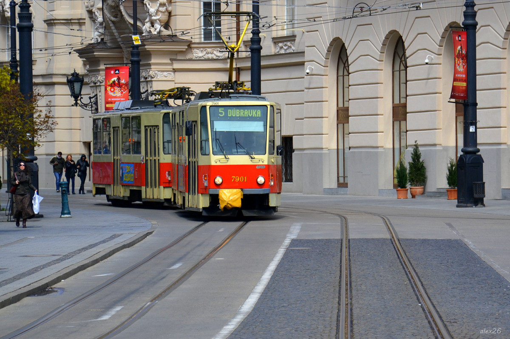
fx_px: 2229
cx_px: 255
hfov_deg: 13.1
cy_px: 170
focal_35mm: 158
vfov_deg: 8.7
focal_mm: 105
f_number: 5.6
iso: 140
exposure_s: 1/500
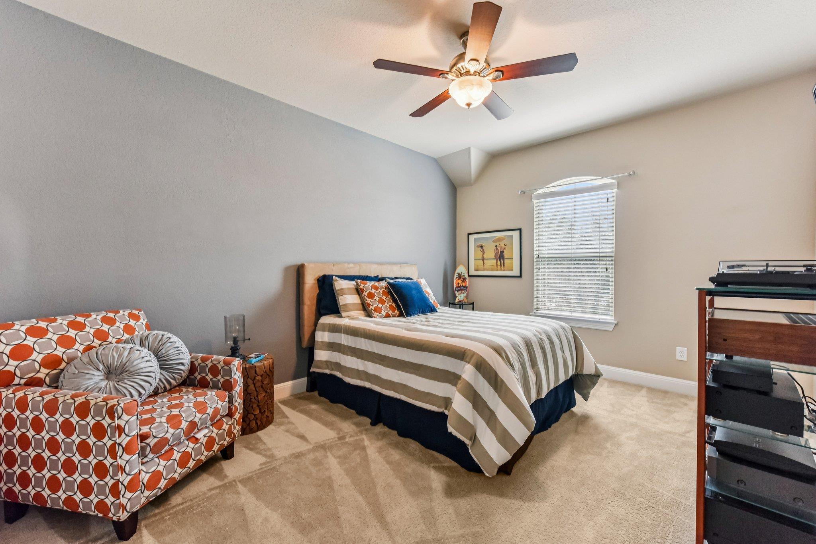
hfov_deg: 104.3
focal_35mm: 14
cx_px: 408
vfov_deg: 81.2
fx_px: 317
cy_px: 272
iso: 1600
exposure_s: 1/15
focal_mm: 14
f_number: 8
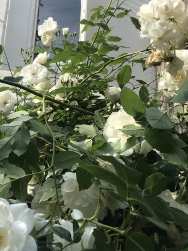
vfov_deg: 52.6
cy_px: 117
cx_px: 71
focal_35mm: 35
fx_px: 253
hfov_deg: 40.4
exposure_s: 1/818
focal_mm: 3.99
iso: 20
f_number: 1.8
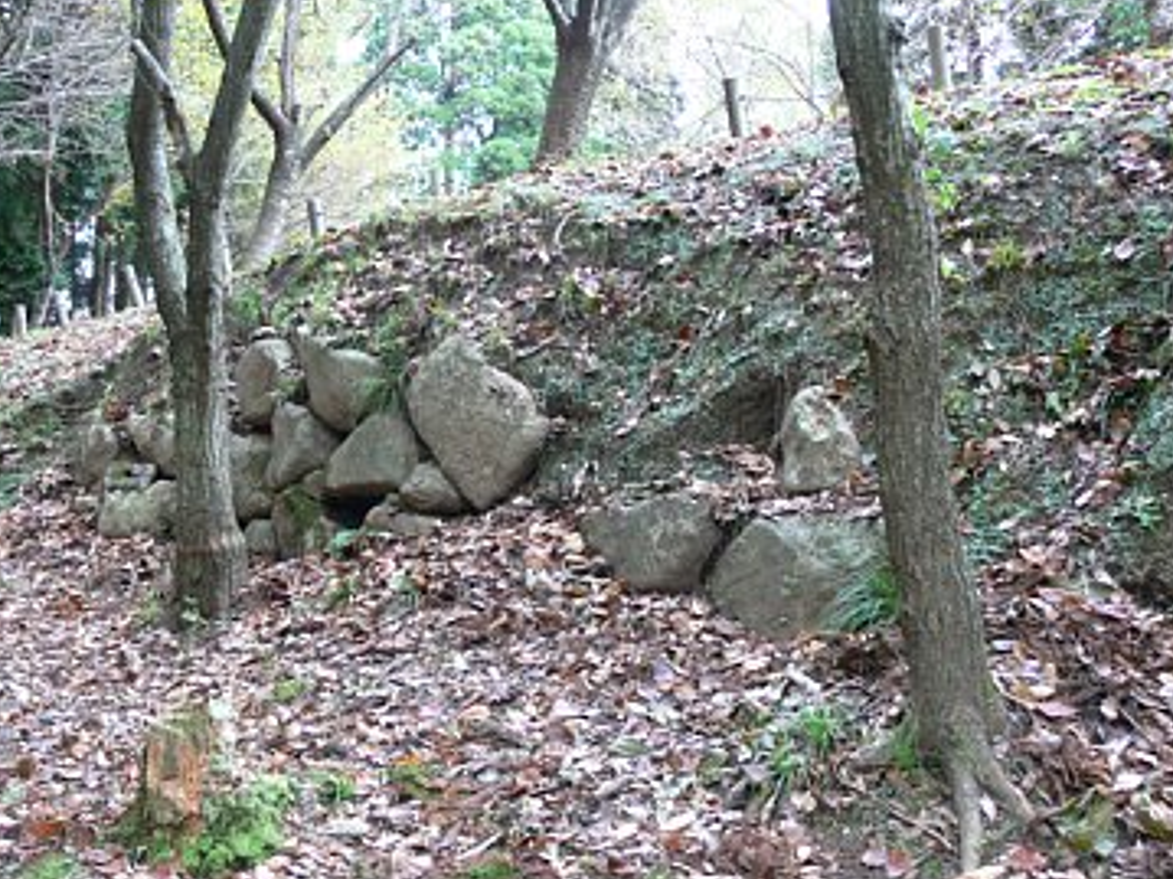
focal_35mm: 39
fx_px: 1321
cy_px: 399
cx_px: 549
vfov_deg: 36.8
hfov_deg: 47.8
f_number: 2.8
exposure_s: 1/30
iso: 160
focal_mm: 7.4
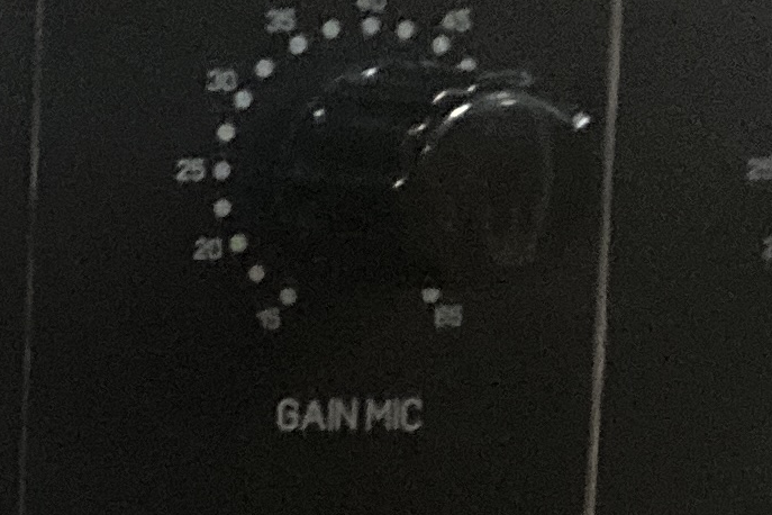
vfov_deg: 7.9
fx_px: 3667
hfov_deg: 10.6
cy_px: 671
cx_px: -968
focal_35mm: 171
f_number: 1.8
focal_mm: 3.99
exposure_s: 1/17
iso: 640
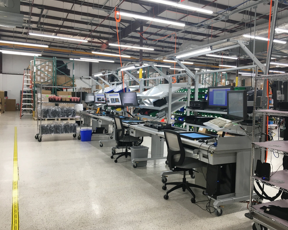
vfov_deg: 47.1
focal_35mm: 31
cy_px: 115
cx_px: 156
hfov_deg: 57.1
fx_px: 264
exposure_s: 1/30
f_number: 2.2
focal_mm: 4.15
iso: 32
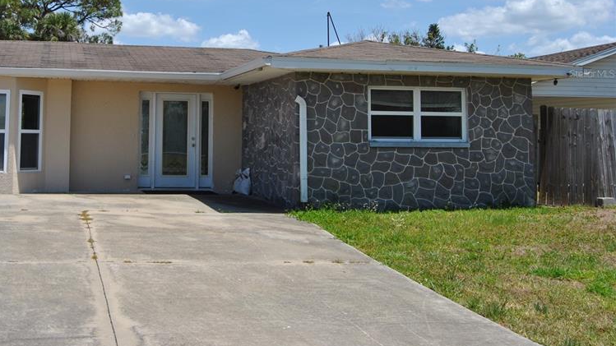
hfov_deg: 46.5
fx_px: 702
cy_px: 74
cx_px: 196
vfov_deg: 27.2
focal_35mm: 43
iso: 100
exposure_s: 1/320
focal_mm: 20
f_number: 9
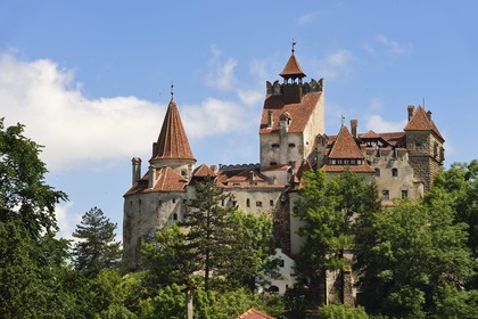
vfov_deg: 7.4
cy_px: 160
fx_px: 2456
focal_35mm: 185
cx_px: 239
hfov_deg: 11.1
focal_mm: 185
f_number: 13
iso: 200
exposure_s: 1/250
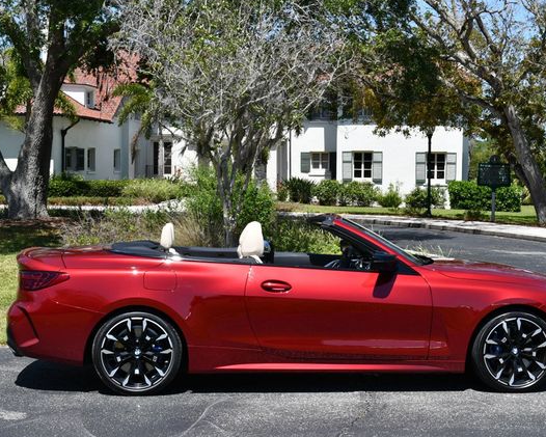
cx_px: 299
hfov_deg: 29.6
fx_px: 1034
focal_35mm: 64
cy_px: 219
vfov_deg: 23.9
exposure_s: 1/250
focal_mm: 28
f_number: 8
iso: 110
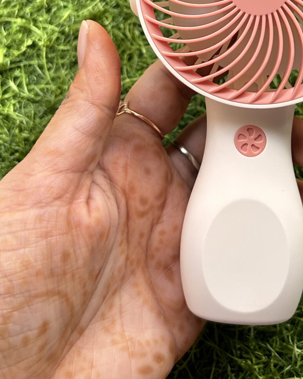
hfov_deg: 29.0
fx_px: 583
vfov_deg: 34.1
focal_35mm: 52
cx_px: 195
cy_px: 40
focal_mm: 5.7
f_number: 1.5
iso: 160
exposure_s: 1/50
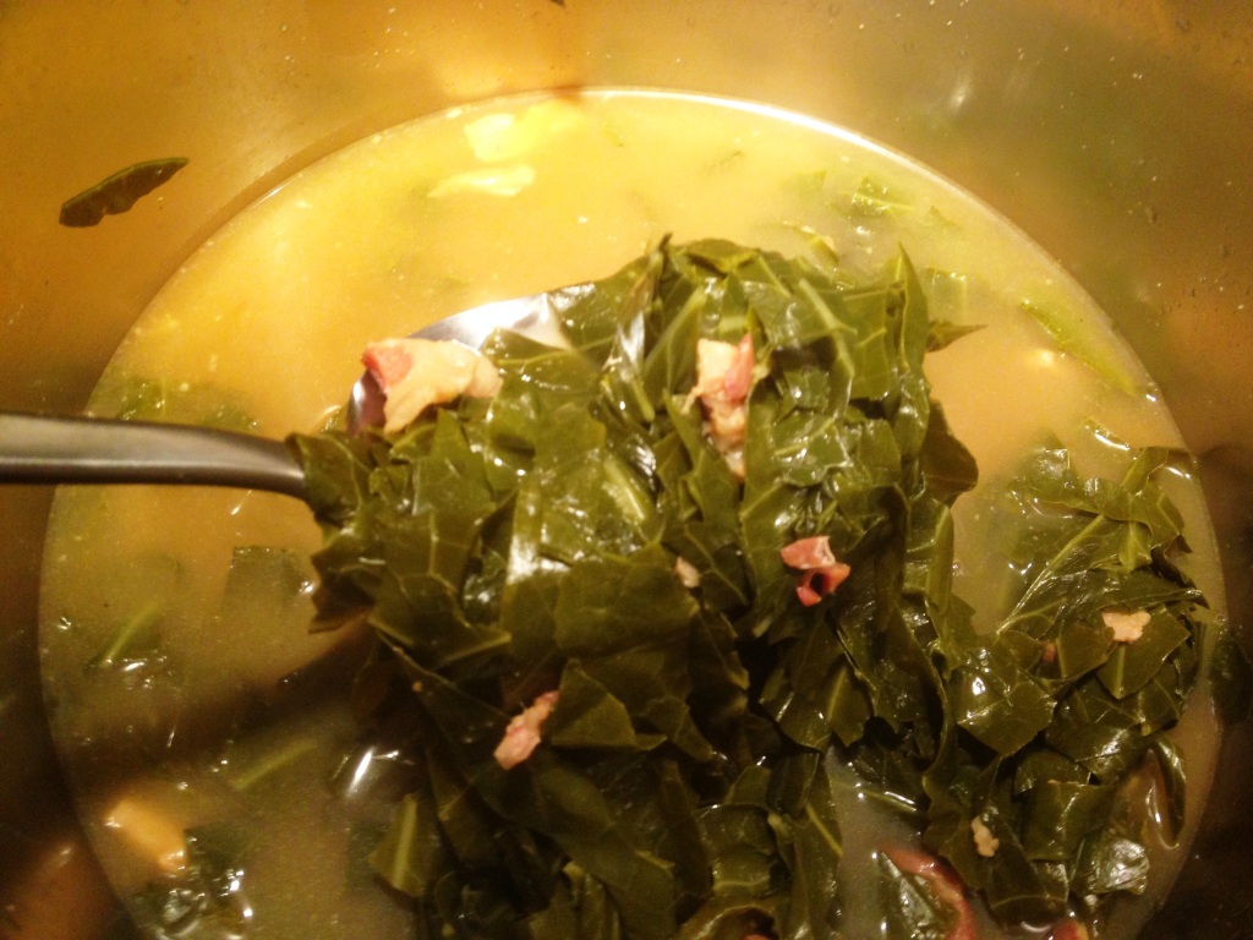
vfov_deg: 42.9
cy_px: 470
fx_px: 1195
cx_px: 626
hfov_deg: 55.4
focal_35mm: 33
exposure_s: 1/20
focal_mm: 4.12
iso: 160
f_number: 2.4
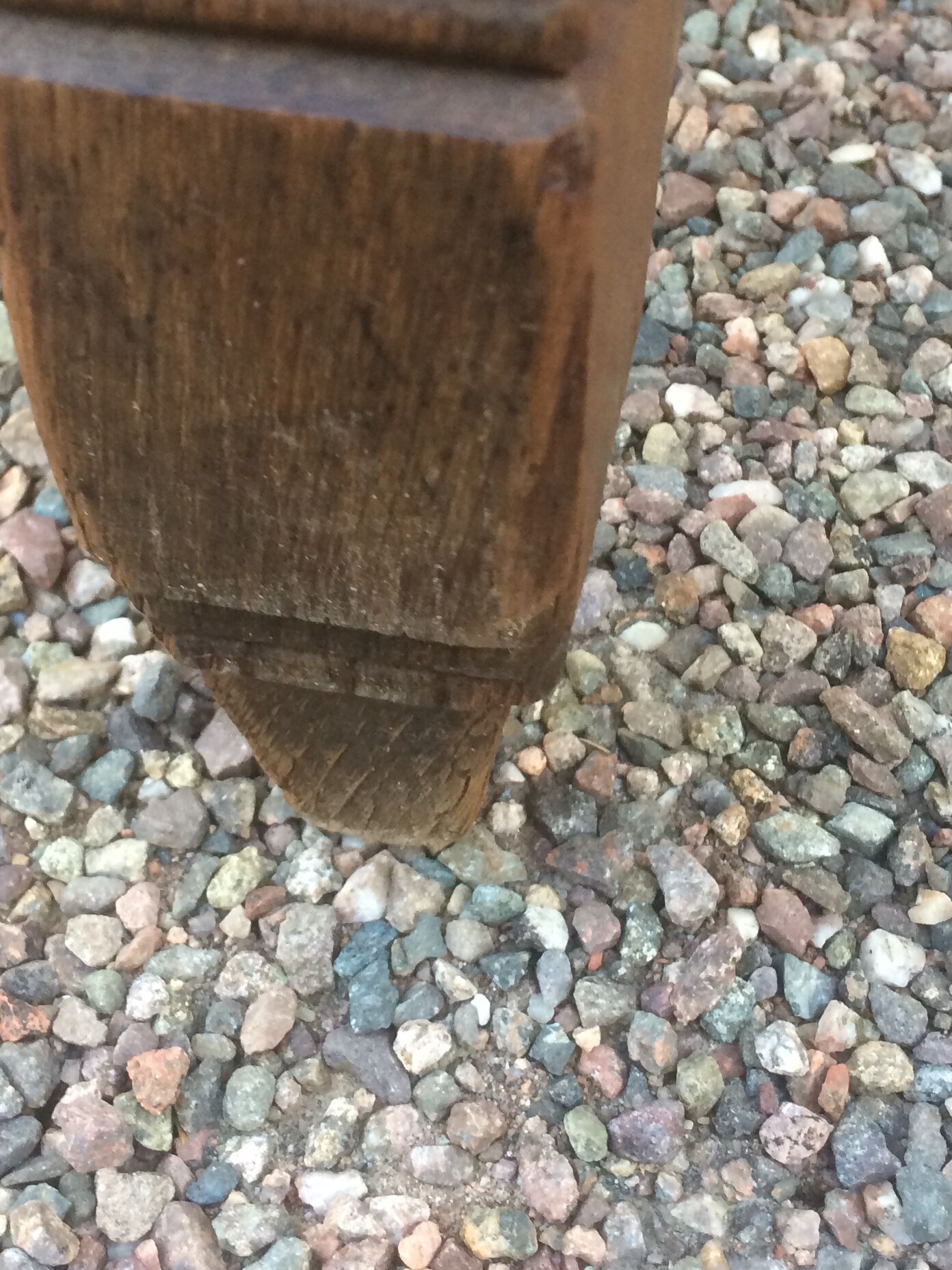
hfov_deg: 28.6
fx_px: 1870
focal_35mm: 51
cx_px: 487
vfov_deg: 37.3
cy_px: 491
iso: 100
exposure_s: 1/33
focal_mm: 4.15
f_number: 2.2
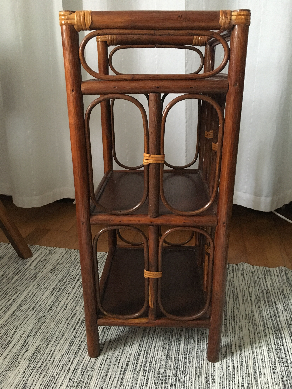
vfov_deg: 61.7
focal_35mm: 29
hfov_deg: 48.2
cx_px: 146
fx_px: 326
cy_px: 194
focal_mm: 4.15
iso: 500
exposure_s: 1/17
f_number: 2.2
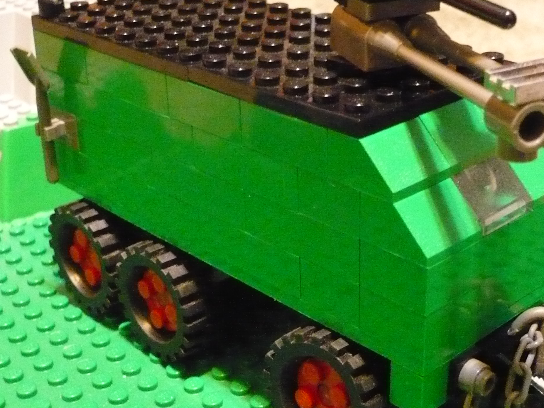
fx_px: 911
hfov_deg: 33.1
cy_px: 207
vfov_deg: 25.2
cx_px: 336
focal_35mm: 58
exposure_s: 1/4
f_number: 2.8
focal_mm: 5.8
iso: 800
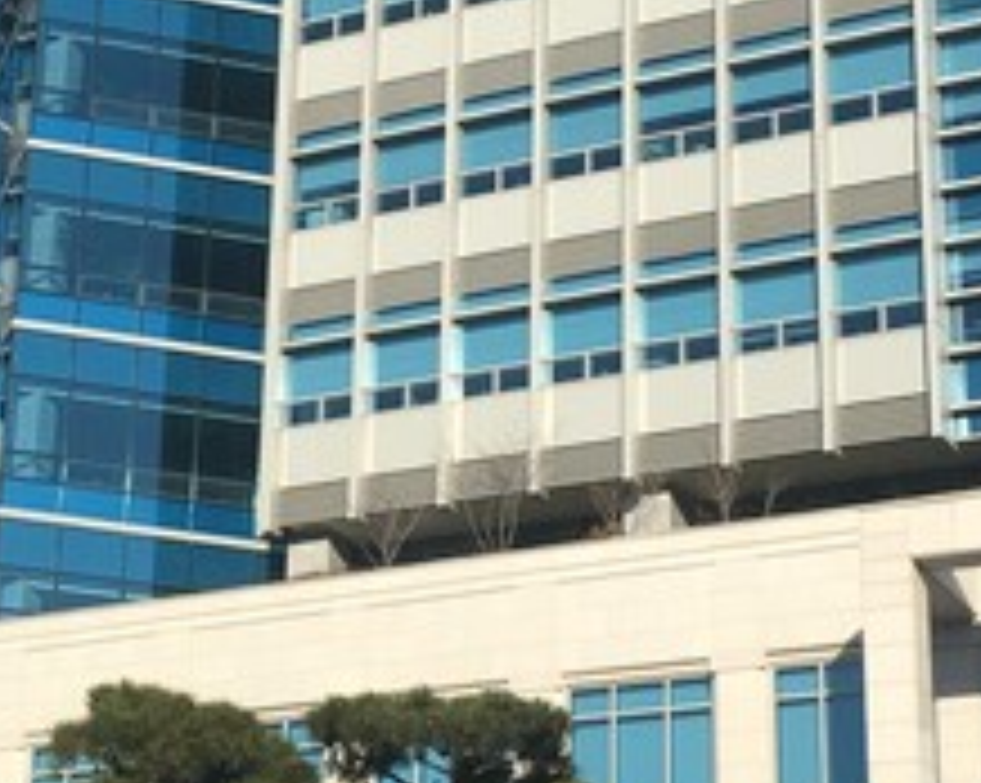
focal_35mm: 104
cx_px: 230
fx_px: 3017
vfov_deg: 14.8
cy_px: 346
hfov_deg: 18.3
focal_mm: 4.15
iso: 25
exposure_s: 1/1832
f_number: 2.2
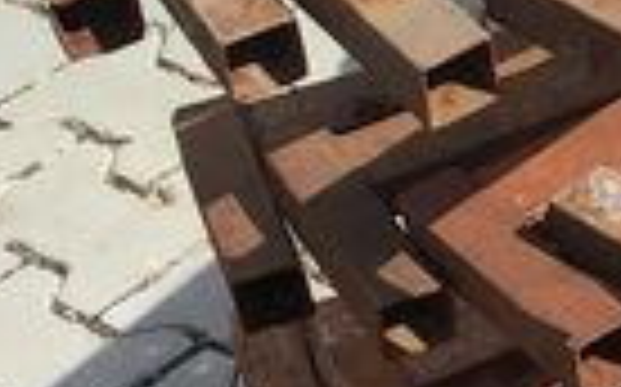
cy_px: -40
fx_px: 3213
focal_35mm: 190
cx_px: 1098
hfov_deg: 10.4
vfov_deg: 6.9
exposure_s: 1/1116
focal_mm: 3.3
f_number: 2.4
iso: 25
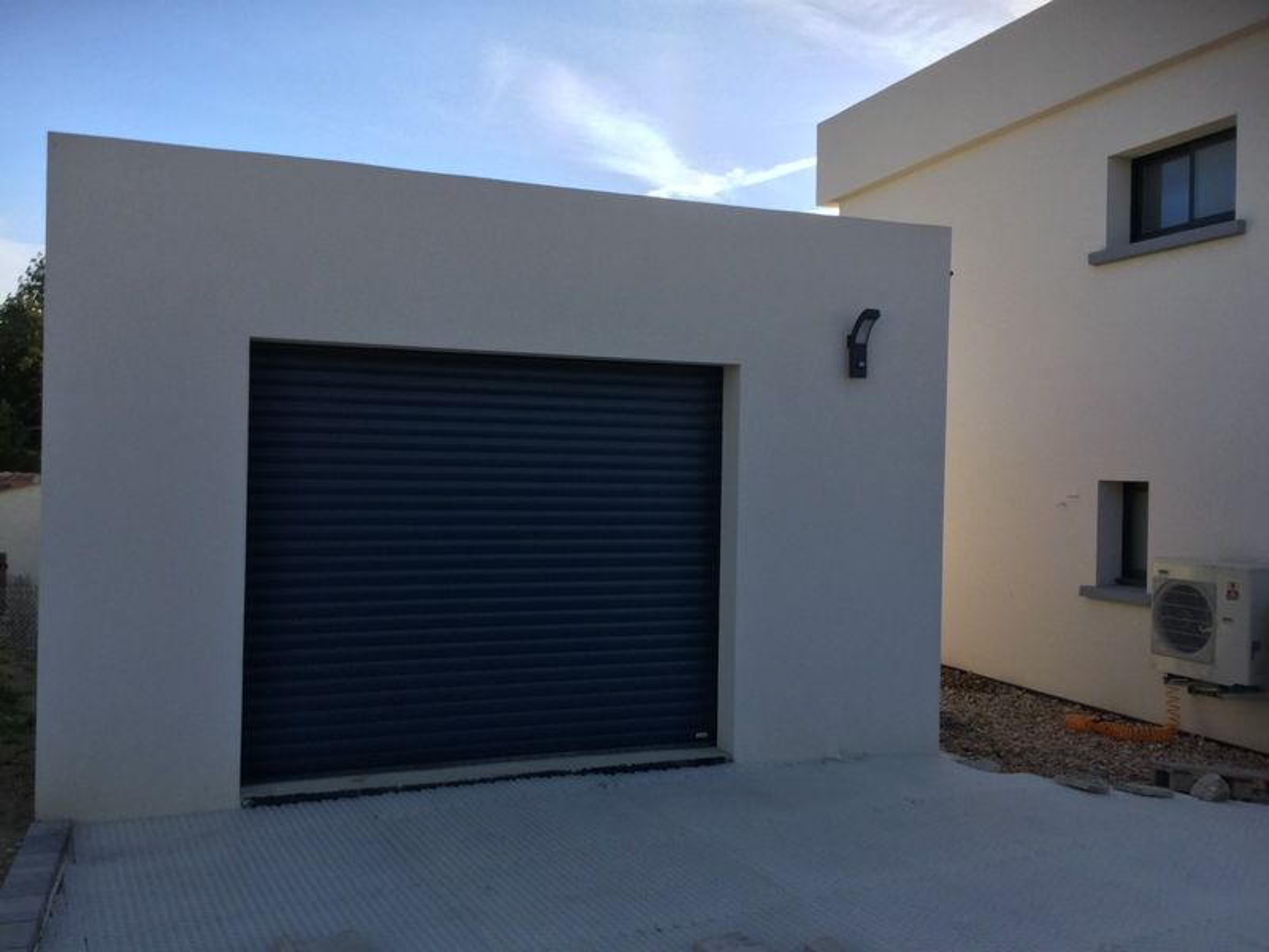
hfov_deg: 58.4
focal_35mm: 31
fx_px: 1136
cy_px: 476
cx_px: 634
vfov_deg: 45.4
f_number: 2.4
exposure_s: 1/776
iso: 25
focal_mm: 3.3
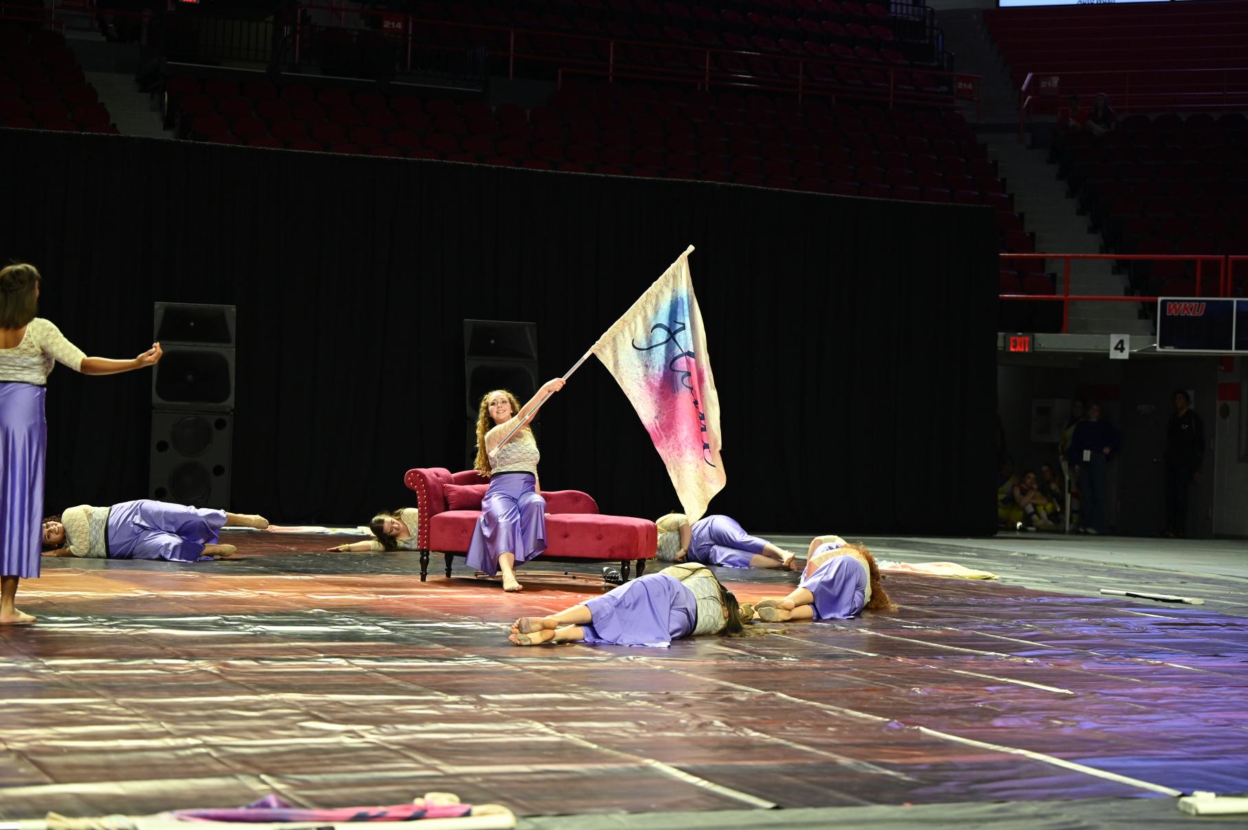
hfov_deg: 28.9
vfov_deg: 19.4
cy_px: 415
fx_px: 2425
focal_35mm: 70
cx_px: 624
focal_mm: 70
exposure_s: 1/1000
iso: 1600
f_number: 2.8
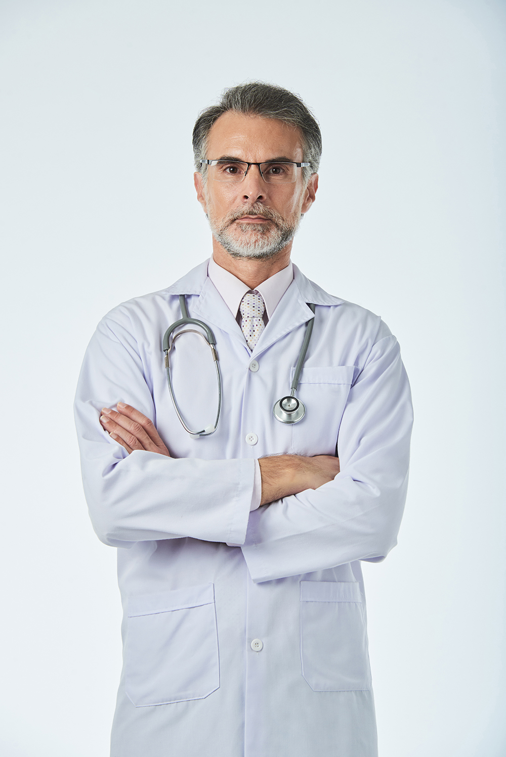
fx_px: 3475
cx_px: 253
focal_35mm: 165
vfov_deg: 12.4
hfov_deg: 8.3
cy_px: 378
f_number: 11
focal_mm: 165
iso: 400
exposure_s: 1/250
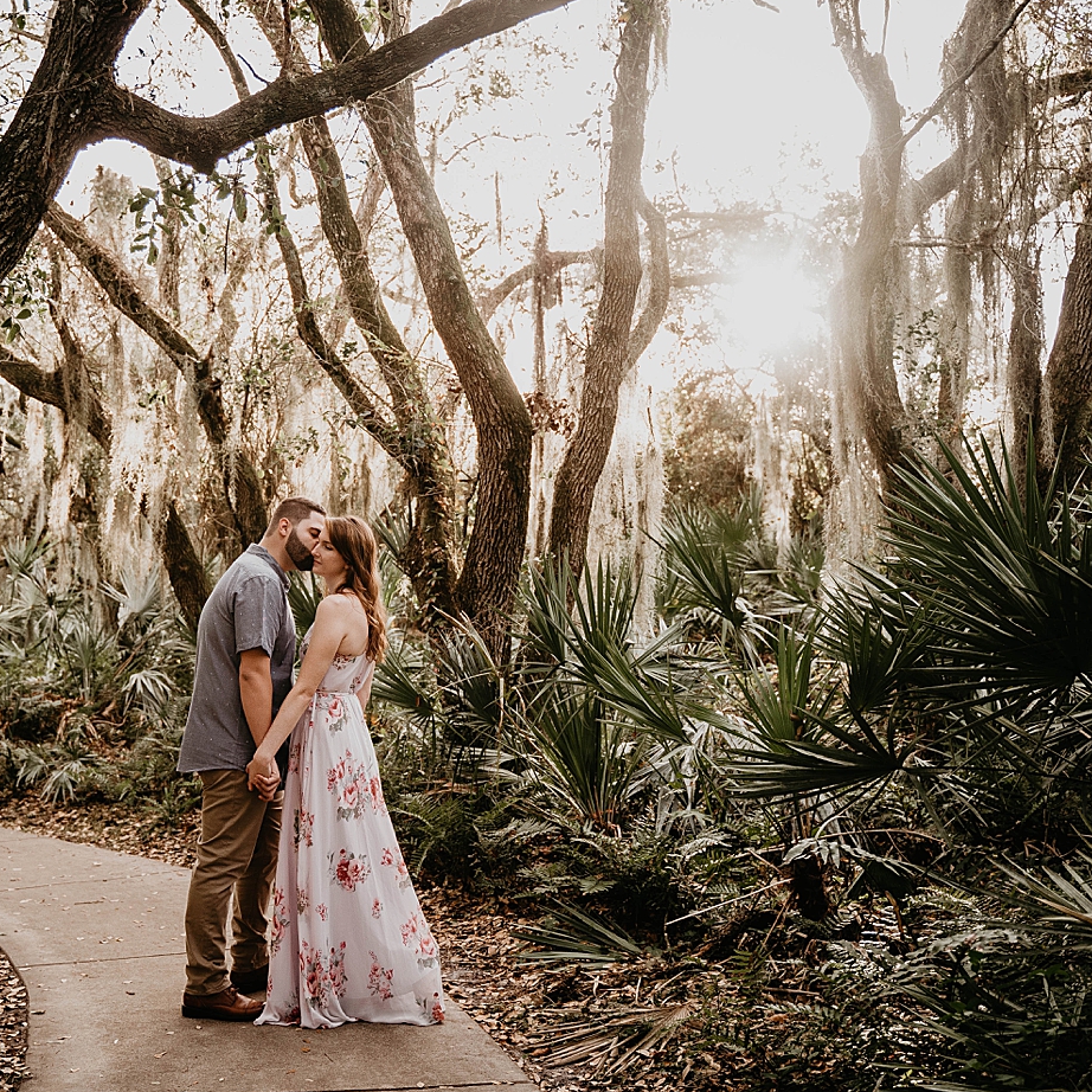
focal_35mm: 40
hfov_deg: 41.5
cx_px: 387
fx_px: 1428
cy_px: 551
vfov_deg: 41.9
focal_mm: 31
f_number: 2.8
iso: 640
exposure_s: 1/400
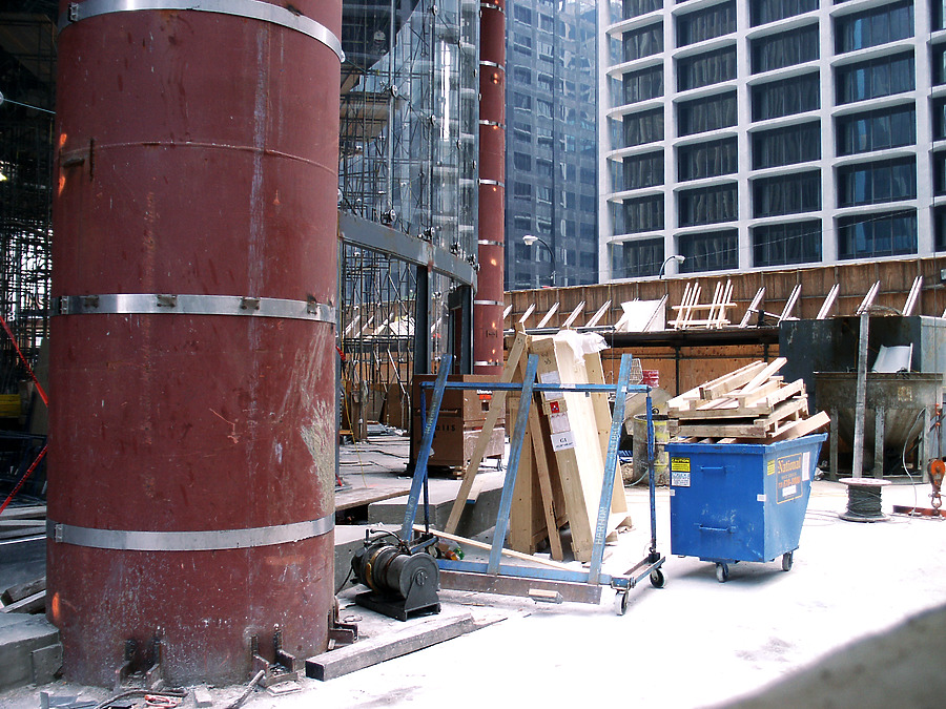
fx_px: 956
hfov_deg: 52.6
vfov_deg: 40.7
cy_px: 354
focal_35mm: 35
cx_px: 473
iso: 64
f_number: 3
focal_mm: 7.18
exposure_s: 1/60
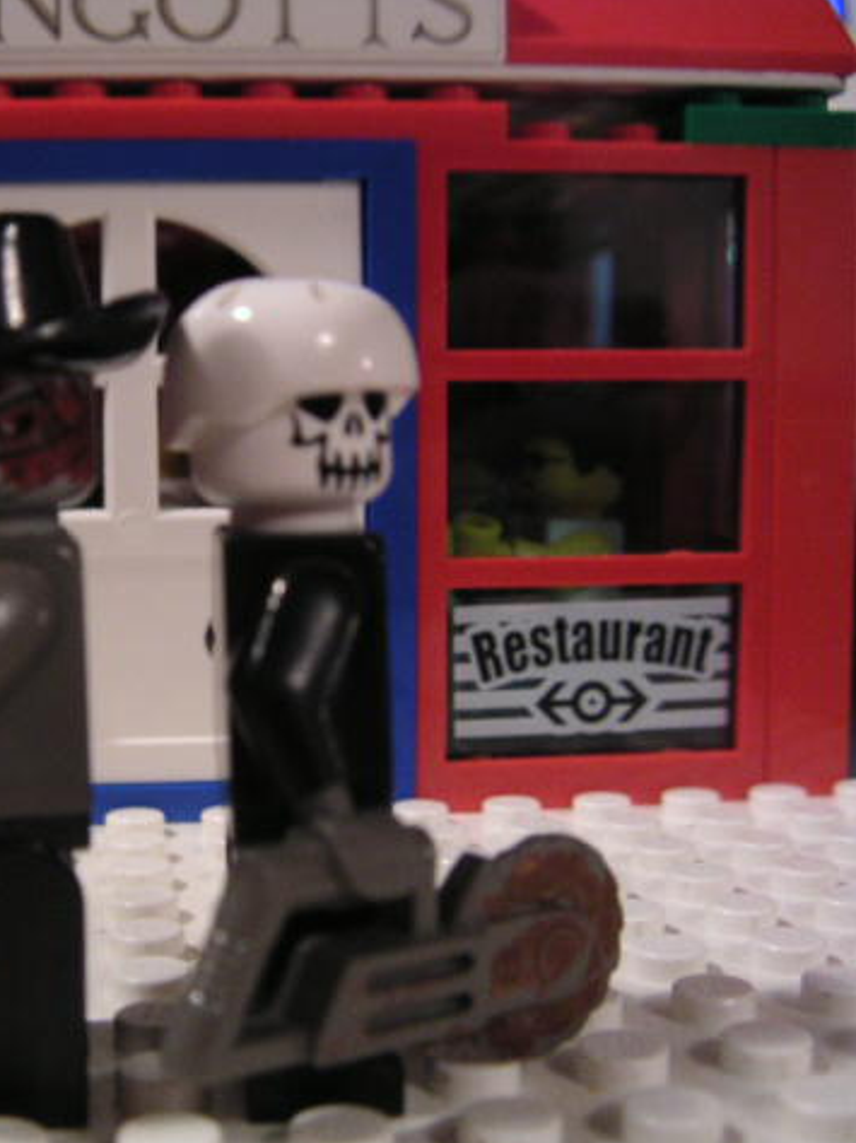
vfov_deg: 38.2
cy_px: 574
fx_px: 1650
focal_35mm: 50
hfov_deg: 28.4
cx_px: 164
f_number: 2.8
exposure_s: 1/4
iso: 100
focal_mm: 5.7
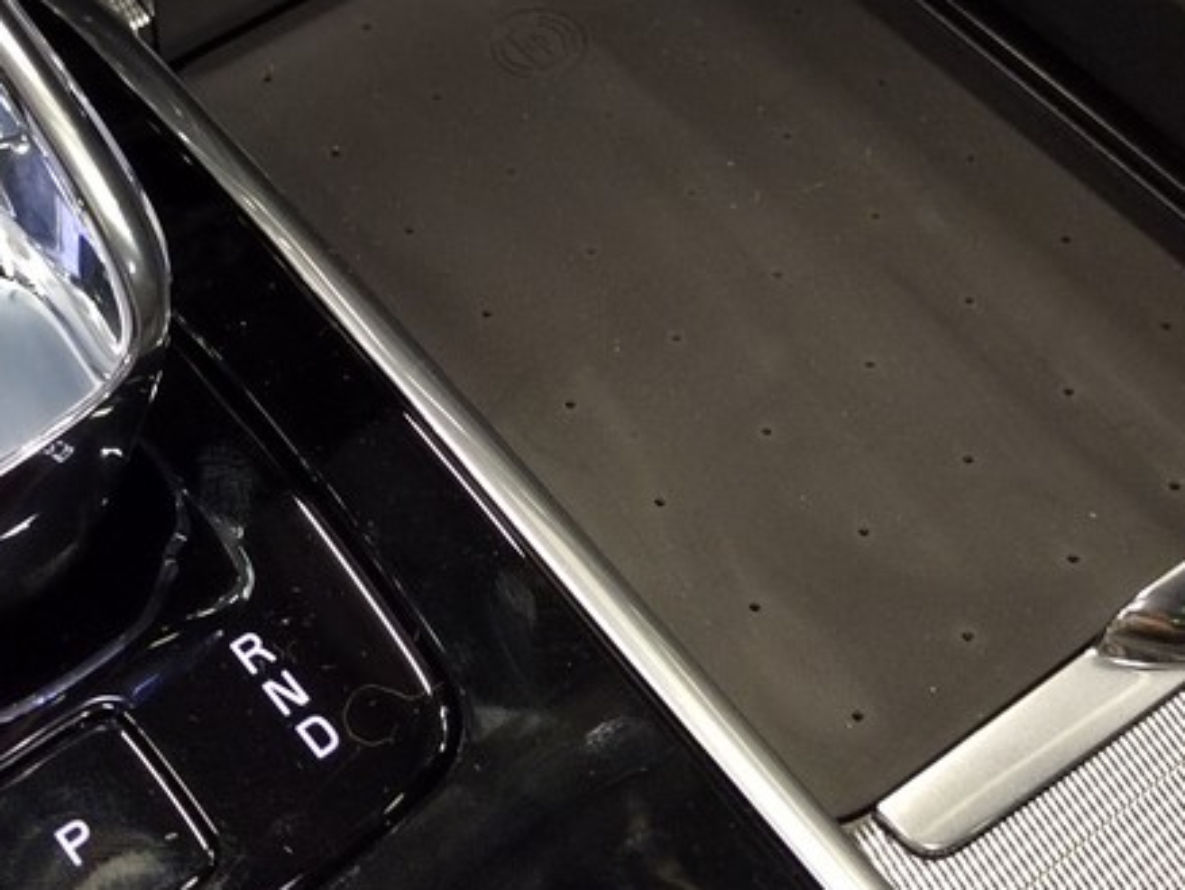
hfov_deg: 28.9
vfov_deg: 21.6
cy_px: 154
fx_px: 2295
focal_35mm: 67
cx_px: 561
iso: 3375
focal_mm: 5.52
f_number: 1.9
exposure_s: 1/33.3
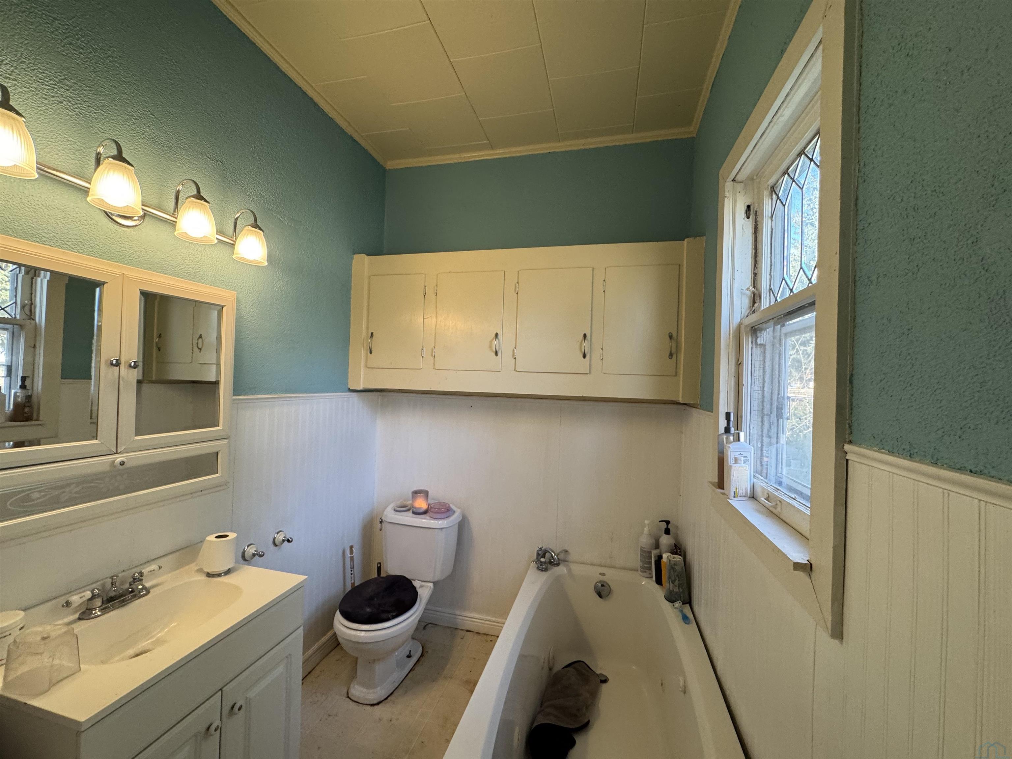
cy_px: 380
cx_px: 506
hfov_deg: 102.1
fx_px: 409
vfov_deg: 85.7
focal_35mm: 14
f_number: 2.2
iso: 200
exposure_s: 1/120
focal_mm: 2.22
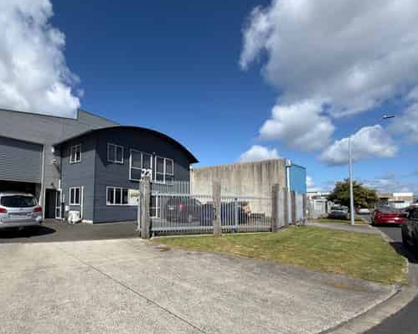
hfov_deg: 84.5
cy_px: 190
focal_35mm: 18
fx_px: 223
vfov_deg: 73.4
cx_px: 154
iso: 20
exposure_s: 1/1189
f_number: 2.2
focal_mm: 2.22
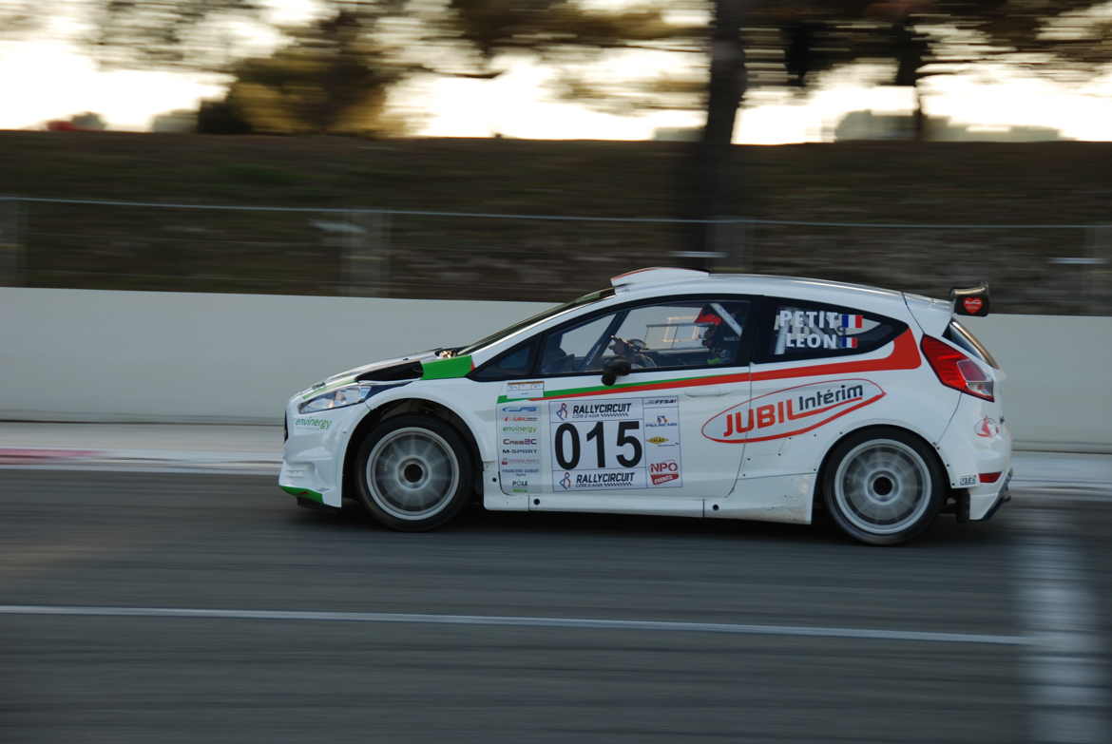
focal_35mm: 120
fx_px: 3711
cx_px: 556
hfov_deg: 17.0
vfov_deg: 11.5
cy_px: 372
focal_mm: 80
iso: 100
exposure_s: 1/125
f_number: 6.3
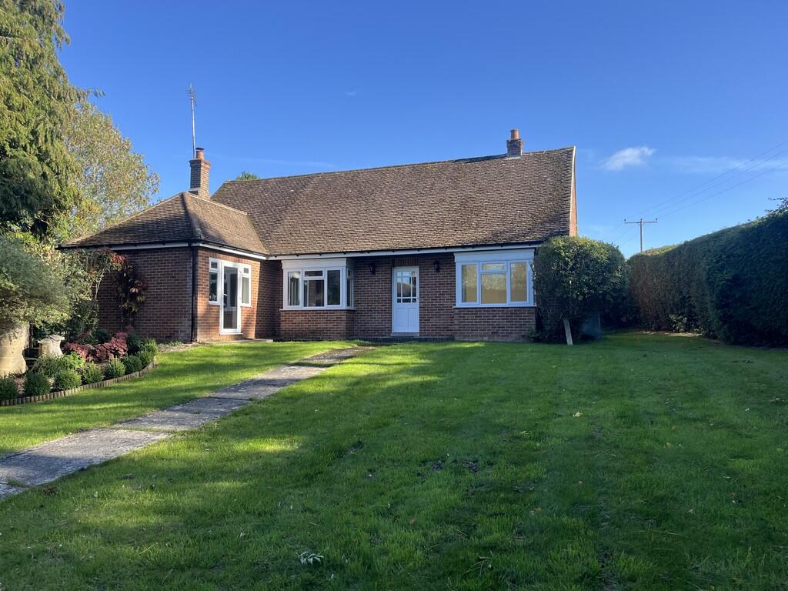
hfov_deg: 67.3
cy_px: 296
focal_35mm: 26
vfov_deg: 53.1
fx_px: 592
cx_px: 394
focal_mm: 5.1
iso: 50
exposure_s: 1/1140
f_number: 1.6
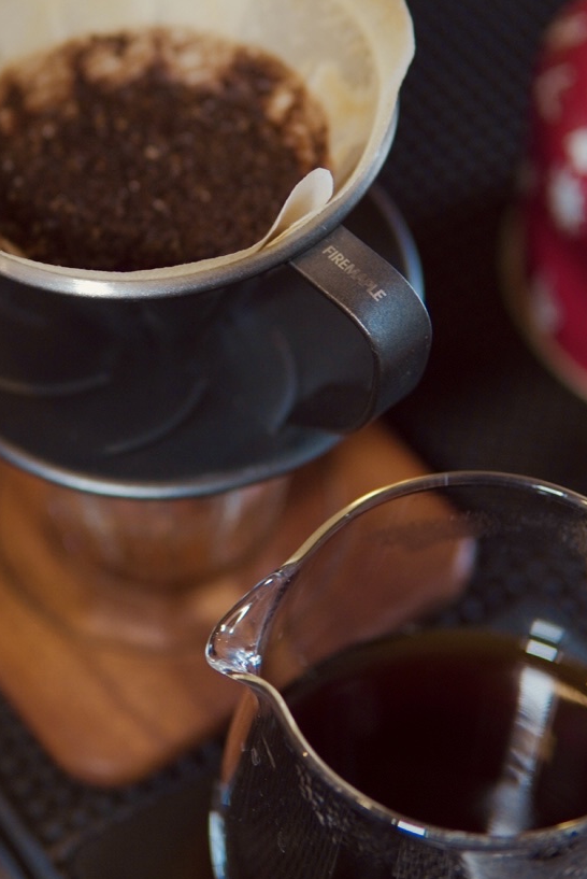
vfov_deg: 22.7
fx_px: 2173
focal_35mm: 89
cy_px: 282
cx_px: 127
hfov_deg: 15.3
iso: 320
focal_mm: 30
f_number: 1.8
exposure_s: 1/125
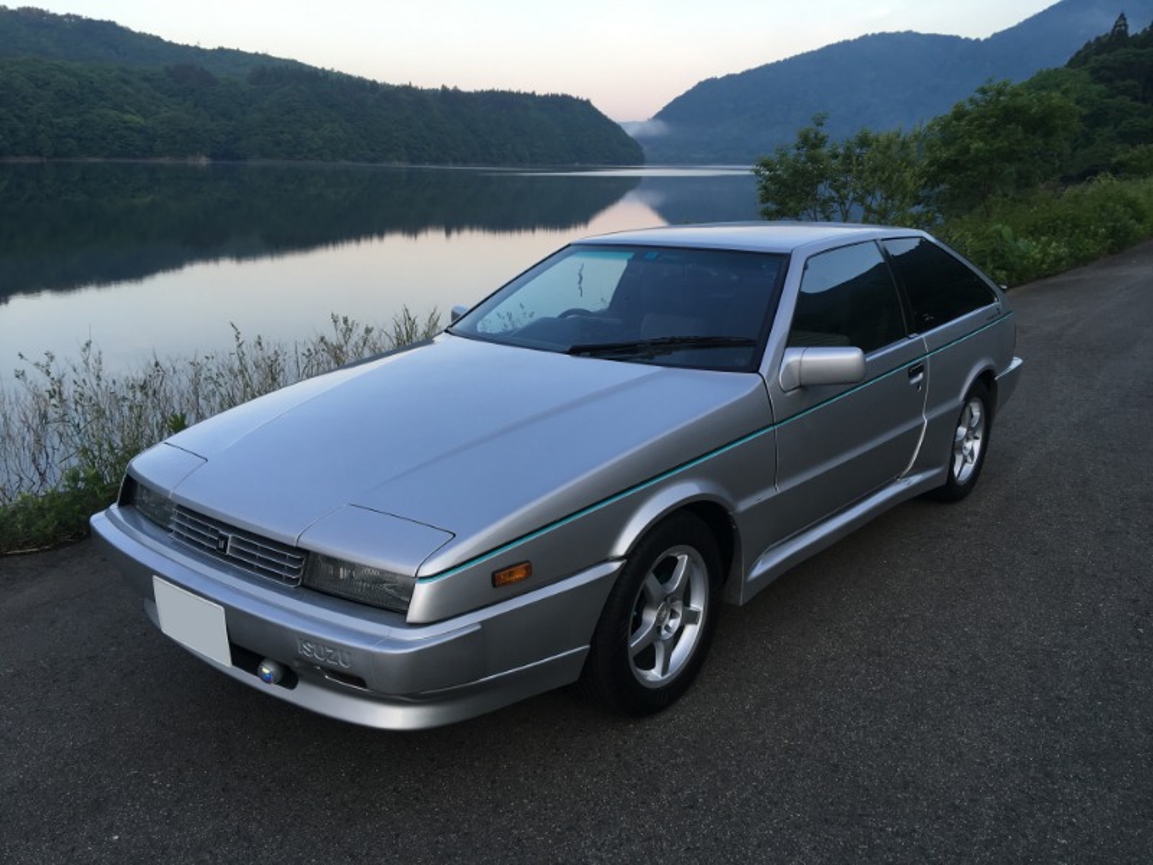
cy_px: 432
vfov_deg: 48.2
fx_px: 966
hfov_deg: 61.7
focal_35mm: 29
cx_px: 576
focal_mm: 4.15
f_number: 2.2
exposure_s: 1/142
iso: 25
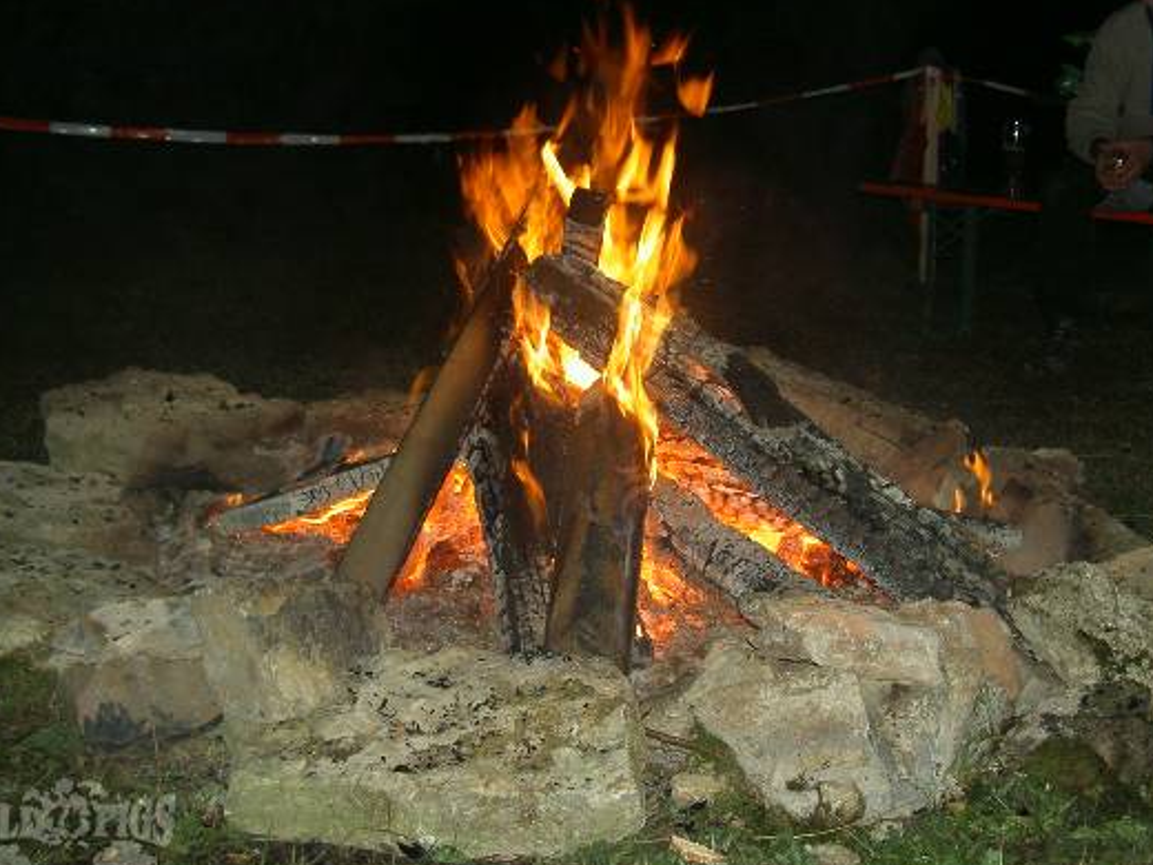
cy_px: 366
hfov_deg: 39.6
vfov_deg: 30.2
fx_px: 1599
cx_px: 652
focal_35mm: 48
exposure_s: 1/60
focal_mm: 8
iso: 100
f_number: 2.8
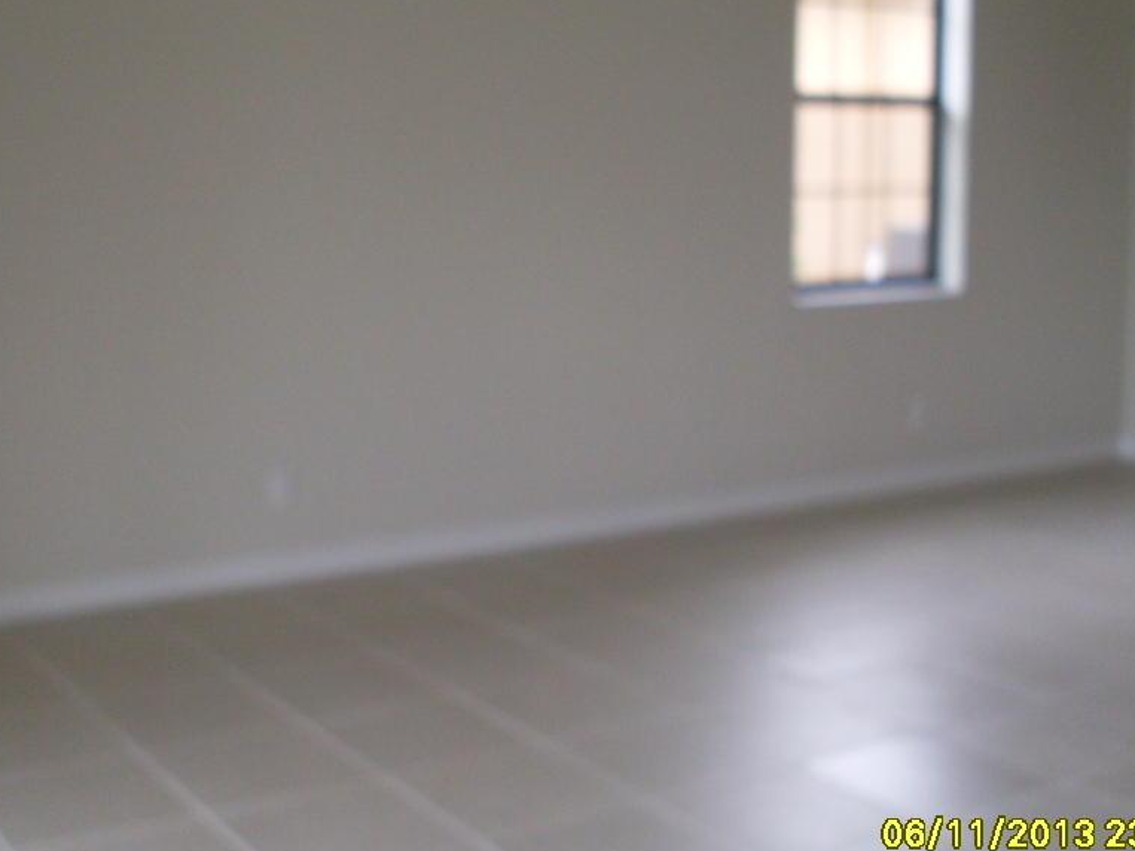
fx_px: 1672
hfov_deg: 37.5
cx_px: 549
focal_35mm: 51
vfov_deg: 28.5
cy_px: 373
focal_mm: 6.3
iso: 100
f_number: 2.8
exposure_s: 1/60
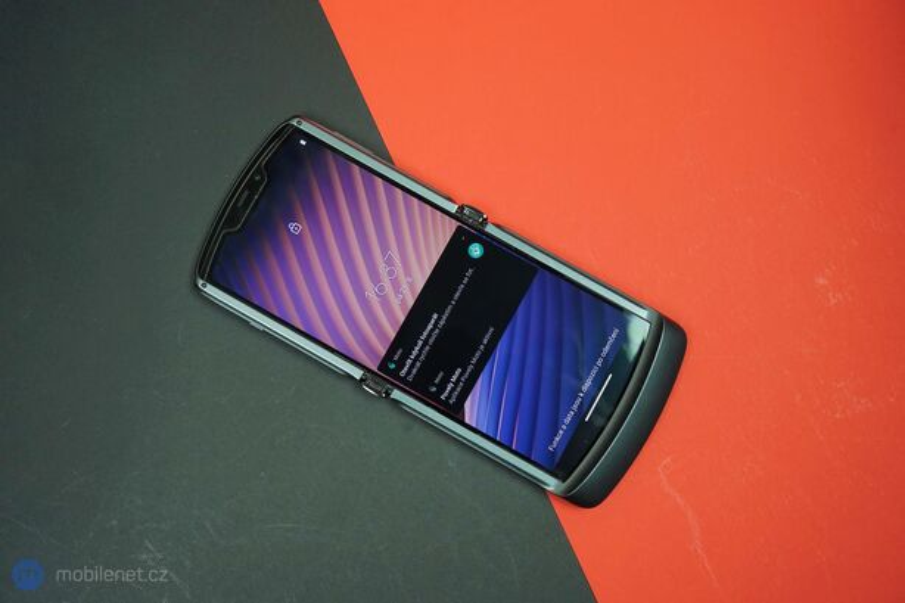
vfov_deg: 33.4
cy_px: 302
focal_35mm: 40
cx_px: 452
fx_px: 1005
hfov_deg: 48.5
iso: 3200
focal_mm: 40
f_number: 8
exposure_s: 1/200
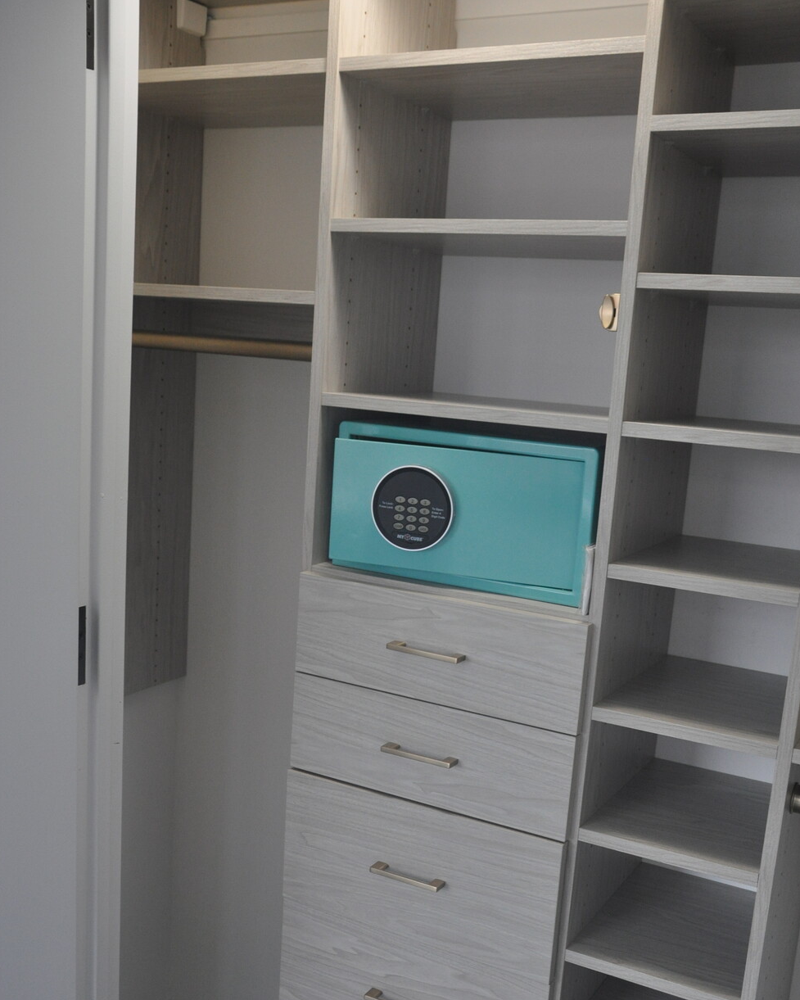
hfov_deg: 39.2
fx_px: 1125
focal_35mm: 38
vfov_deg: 47.9
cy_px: 548
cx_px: 400
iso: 800
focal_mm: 22
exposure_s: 1/50
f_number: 3.8
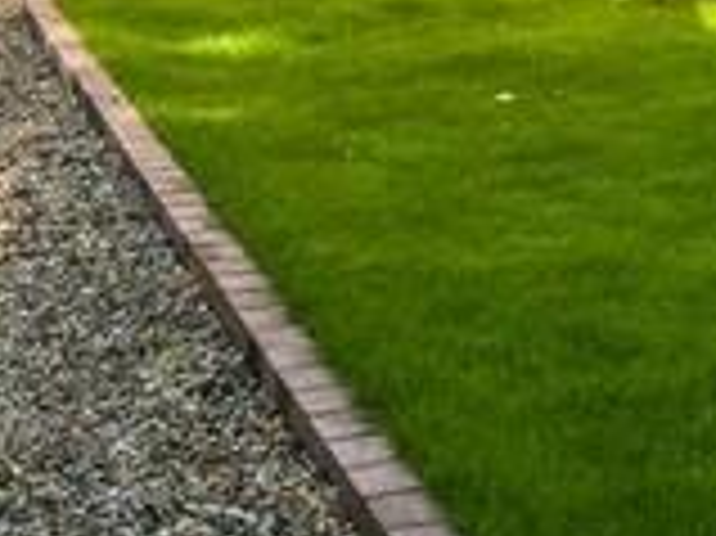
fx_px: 1922
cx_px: 784
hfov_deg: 20.2
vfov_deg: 14.1
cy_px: -426
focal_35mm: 93
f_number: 9
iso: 160
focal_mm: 10.1
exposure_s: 1/80
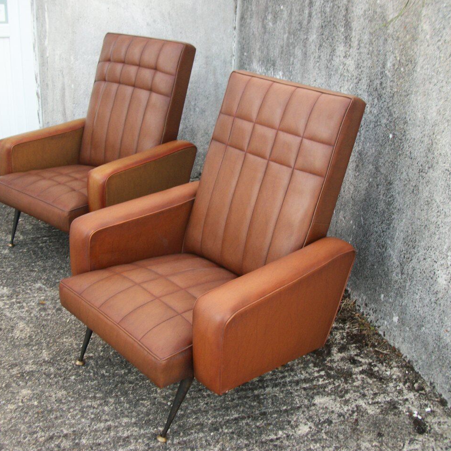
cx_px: 207
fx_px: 560
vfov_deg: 43.9
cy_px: 225
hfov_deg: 43.8
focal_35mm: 38
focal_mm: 5.7
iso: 80
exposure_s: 1/100
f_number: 2.9
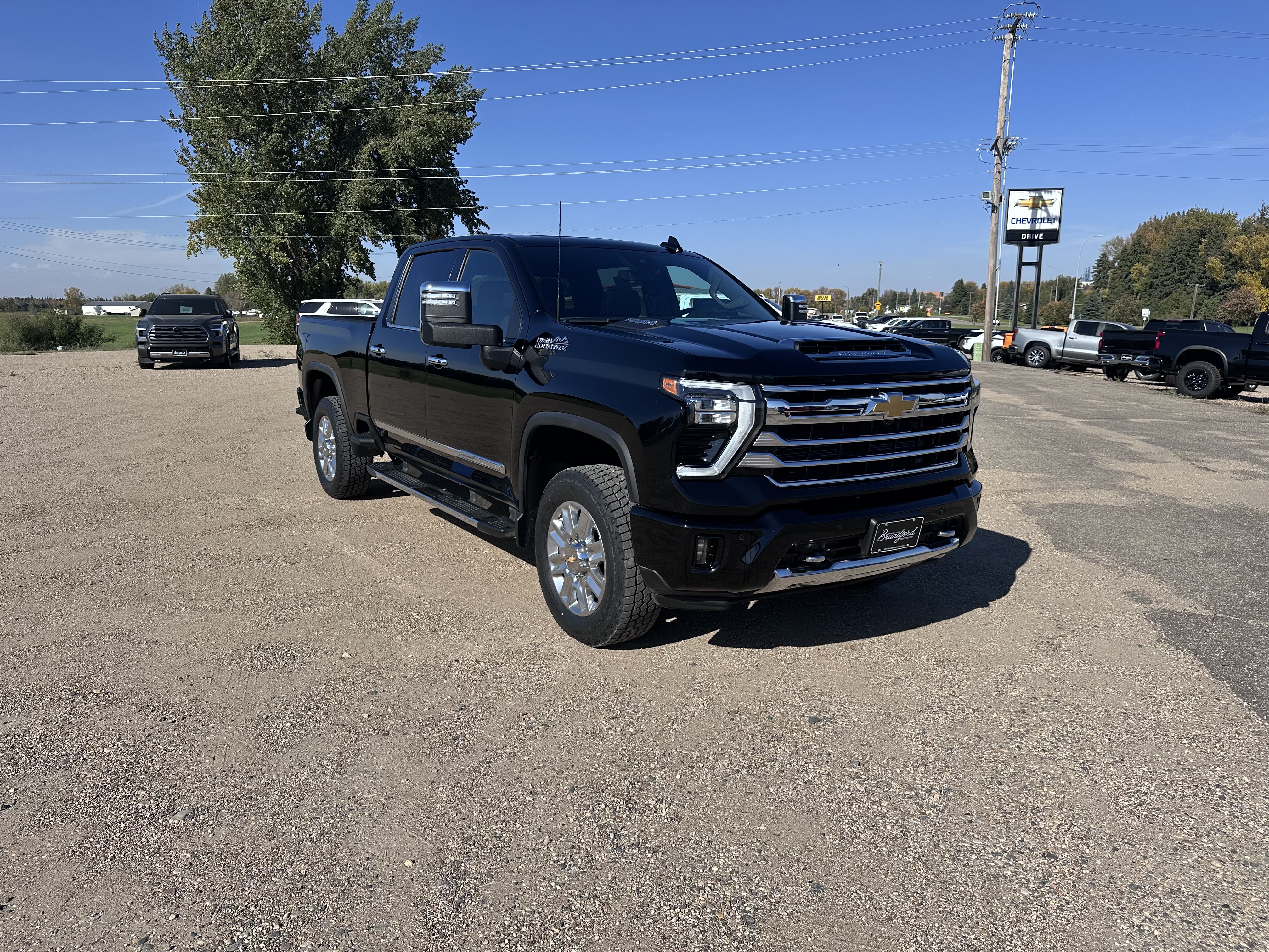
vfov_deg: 56.8
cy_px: 476
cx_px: 634
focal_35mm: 24
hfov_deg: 71.6
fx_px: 880
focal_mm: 6.86
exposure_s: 1/5525
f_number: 1.78
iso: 80
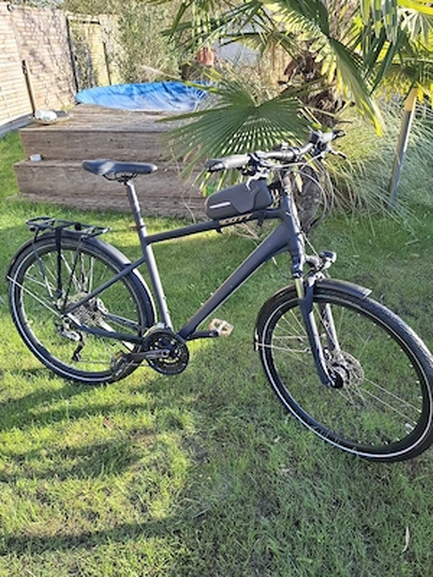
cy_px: 288
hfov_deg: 58.9
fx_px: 384
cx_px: 216
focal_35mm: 23
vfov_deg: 73.9
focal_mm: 5.54
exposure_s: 1/217
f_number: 1.8
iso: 50
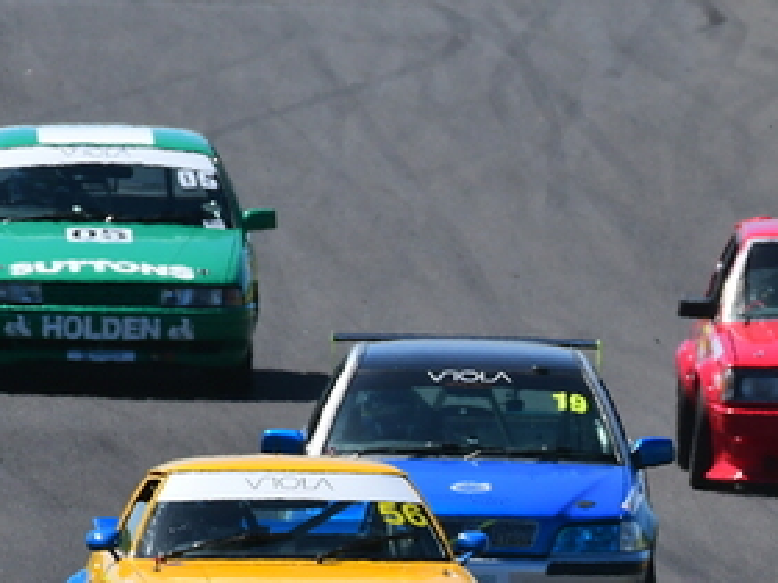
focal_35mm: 1606
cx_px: 1031
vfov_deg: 0.9
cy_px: 518
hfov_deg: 1.2
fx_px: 36095
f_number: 13
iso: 500
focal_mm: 390
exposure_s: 1/640
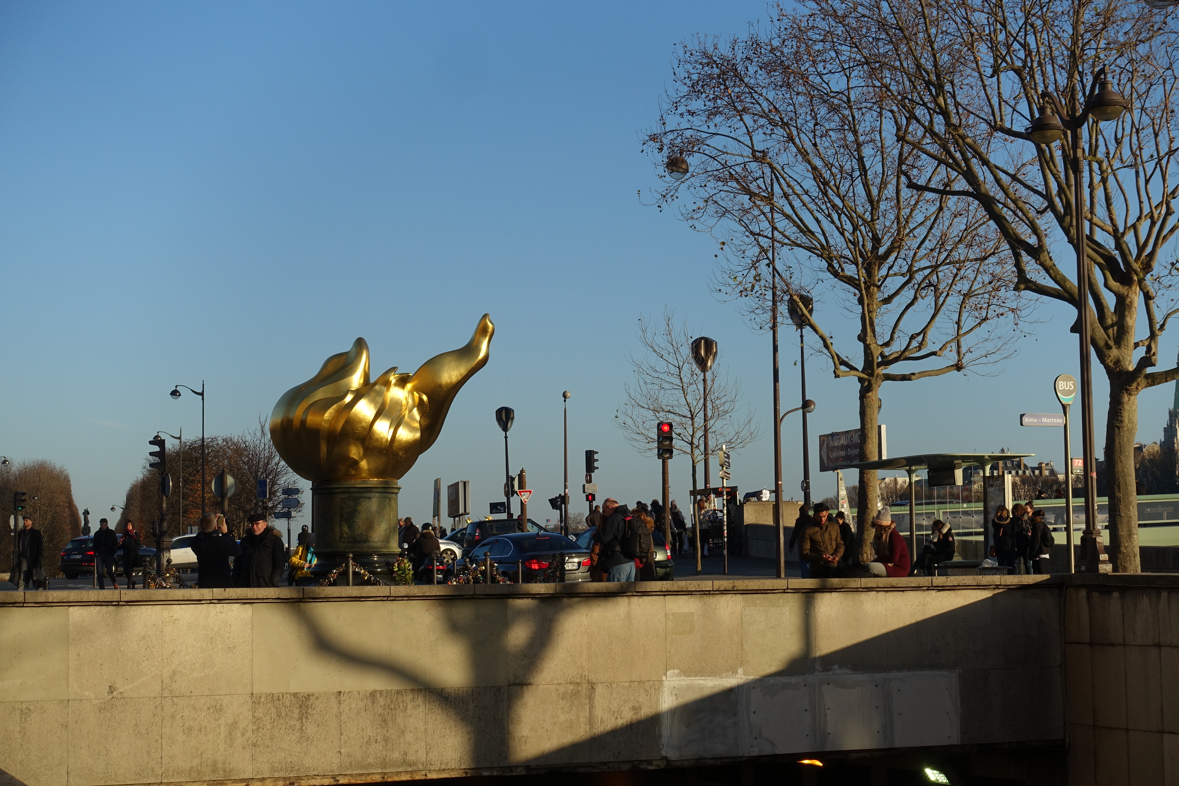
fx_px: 2292
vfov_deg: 19.5
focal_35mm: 70
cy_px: 393
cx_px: 590
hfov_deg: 28.8
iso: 125
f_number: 5.6
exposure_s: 1/500
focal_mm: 25.7
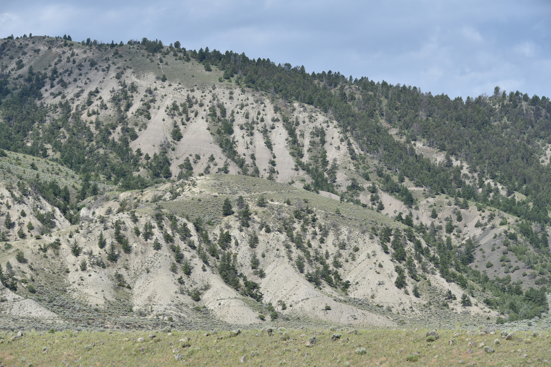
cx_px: 276
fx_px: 1715
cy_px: 184
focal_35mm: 112
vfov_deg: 12.2
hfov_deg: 18.3
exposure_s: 1/250
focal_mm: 112
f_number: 8
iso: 100
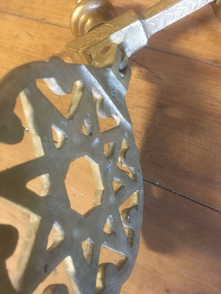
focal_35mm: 29
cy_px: 147
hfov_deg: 48.2
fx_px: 247
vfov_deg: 61.7
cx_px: 110
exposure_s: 1/17
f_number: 2.2
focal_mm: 4.15
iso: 320
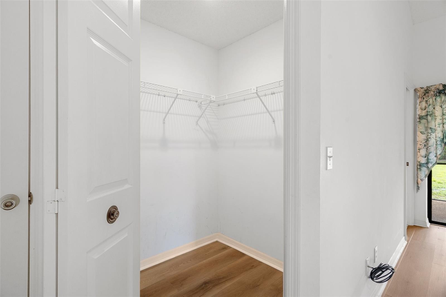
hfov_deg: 93.3
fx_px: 211
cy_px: 148
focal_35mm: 17
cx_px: 223
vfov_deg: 70.4
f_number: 8
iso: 320
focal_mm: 17
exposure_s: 1/2.5
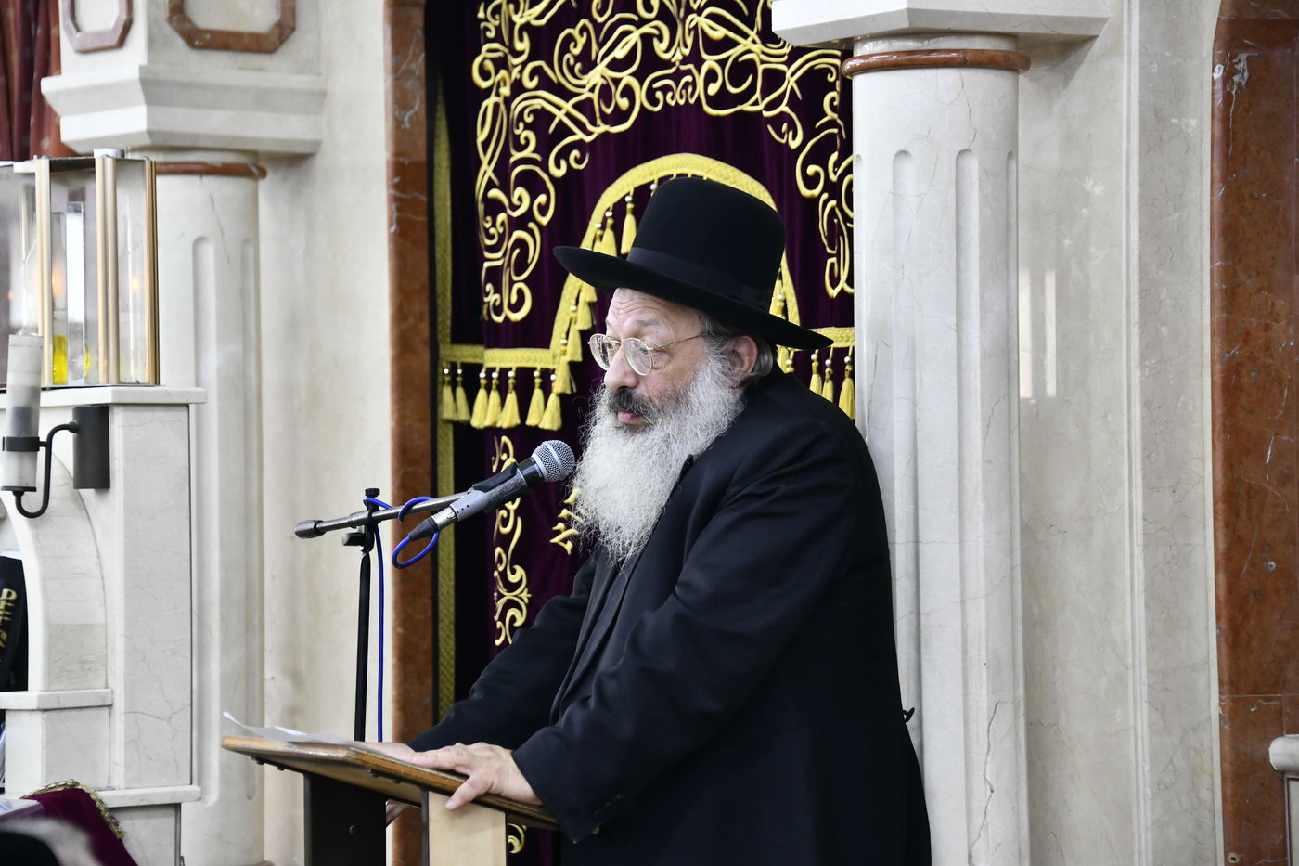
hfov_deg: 15.2
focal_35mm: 135
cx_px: 650
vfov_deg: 10.2
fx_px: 4870
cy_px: 433
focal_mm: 135
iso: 1600
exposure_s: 1/125
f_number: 5.6
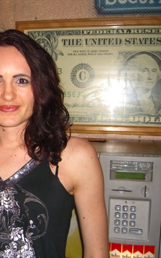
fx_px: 379
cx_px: -11
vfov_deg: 37.5
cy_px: 129
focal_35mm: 54
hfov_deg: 22.7
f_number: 2.8
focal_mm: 7.9
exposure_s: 1/60
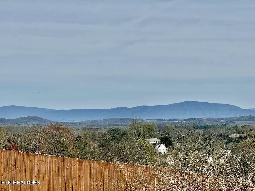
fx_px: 884
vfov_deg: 12.3
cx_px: 128
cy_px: 96
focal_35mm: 120
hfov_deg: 16.4
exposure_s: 1/3344
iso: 50
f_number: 2.8
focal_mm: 15.66
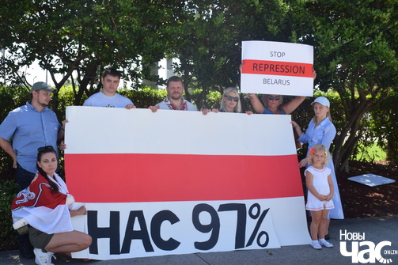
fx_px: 470
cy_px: 132
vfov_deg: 31.5
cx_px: 199
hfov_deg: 45.9
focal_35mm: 43
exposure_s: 1/250
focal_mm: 27
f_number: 8
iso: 200
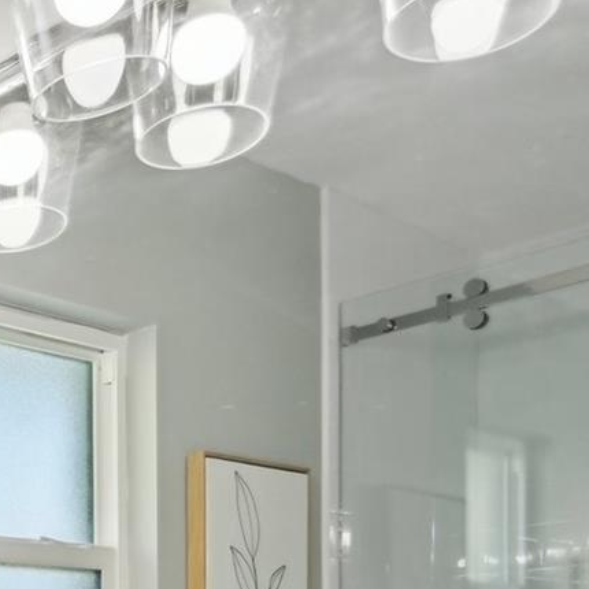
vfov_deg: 25.7
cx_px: -386
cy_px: 702
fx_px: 1155
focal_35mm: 60
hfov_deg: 21.7
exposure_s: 1/125
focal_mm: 19
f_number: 8
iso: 400
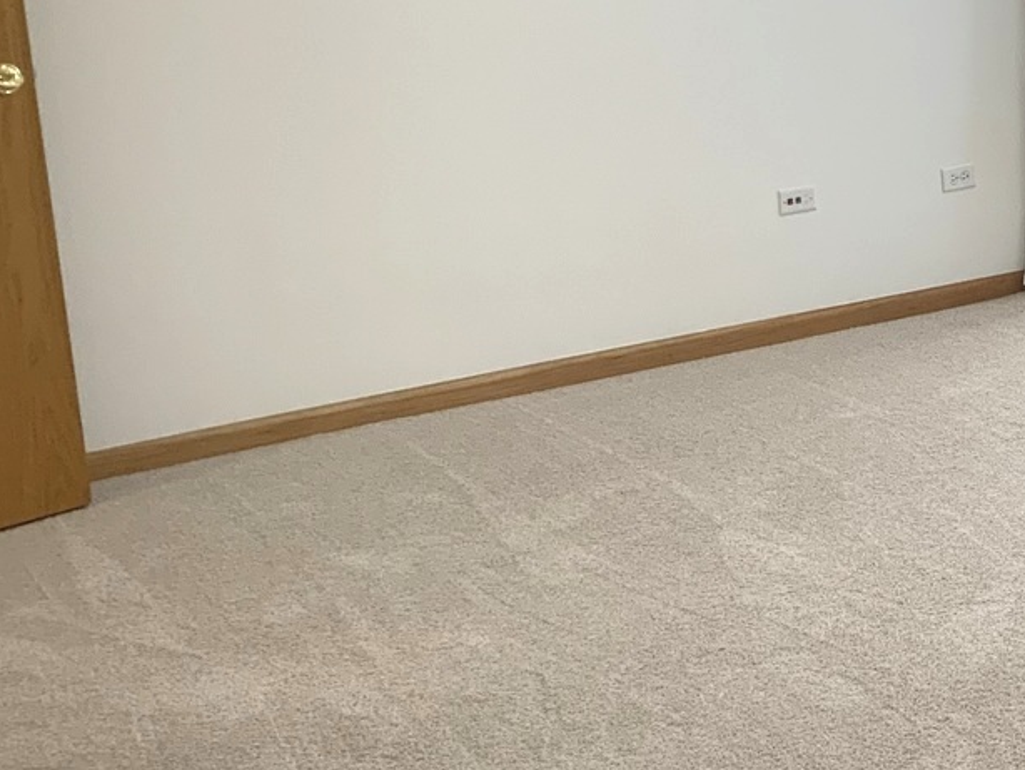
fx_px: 2014
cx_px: 1117
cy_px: 232
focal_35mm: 68
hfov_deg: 26.4
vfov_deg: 21.5
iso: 64
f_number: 1.8
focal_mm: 3
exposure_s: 1/120
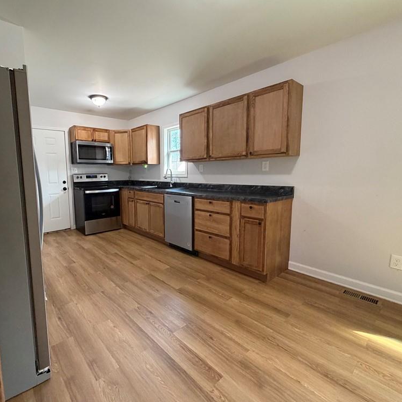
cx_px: 163
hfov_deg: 83.1
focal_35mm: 17
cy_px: 199
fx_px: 223
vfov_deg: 84.0
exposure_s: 1/60
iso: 400
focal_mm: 2.22
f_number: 2.2
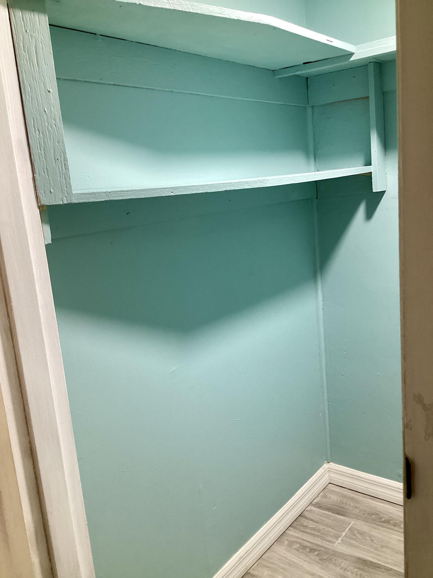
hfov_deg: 45.4
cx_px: 216
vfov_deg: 58.4
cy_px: 289
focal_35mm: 31
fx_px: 517
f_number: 2.4
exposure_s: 1/60
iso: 200
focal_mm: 3.3
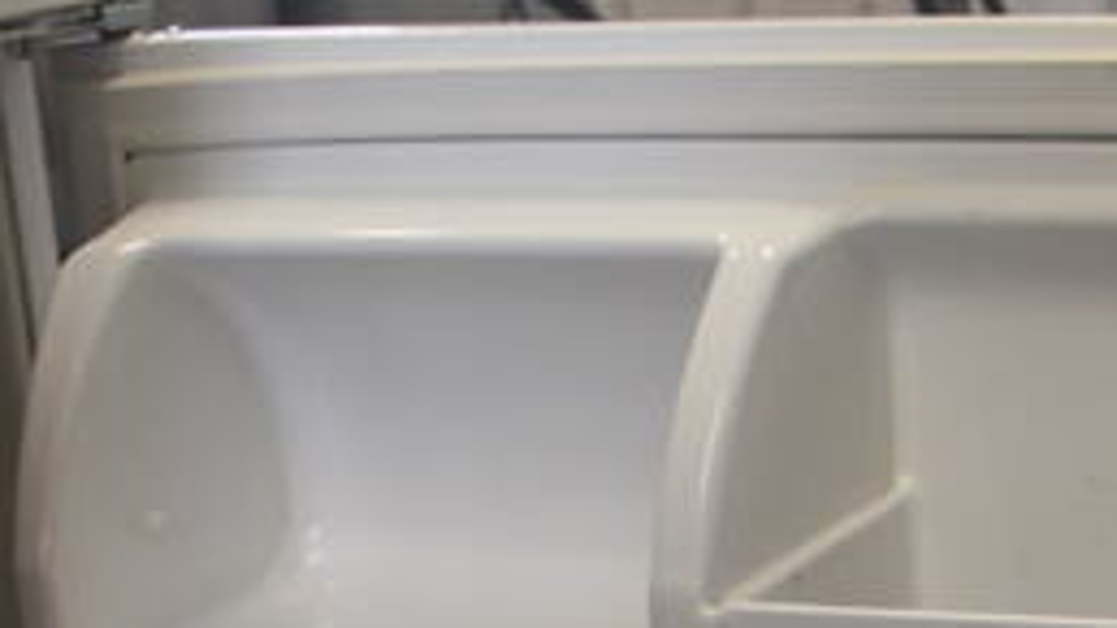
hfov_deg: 21.1
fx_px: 2961
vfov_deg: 11.0
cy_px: 1275
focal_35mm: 100
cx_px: 892
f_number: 3.5
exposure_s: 1/125
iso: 900
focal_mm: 18
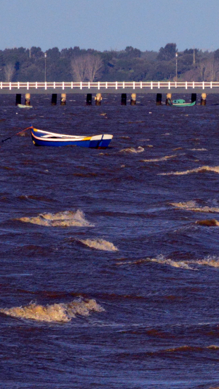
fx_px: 10301
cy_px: 85
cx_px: 473
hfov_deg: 1.2
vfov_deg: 2.2
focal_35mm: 998
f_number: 20
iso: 4000
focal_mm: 300
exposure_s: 1/1600
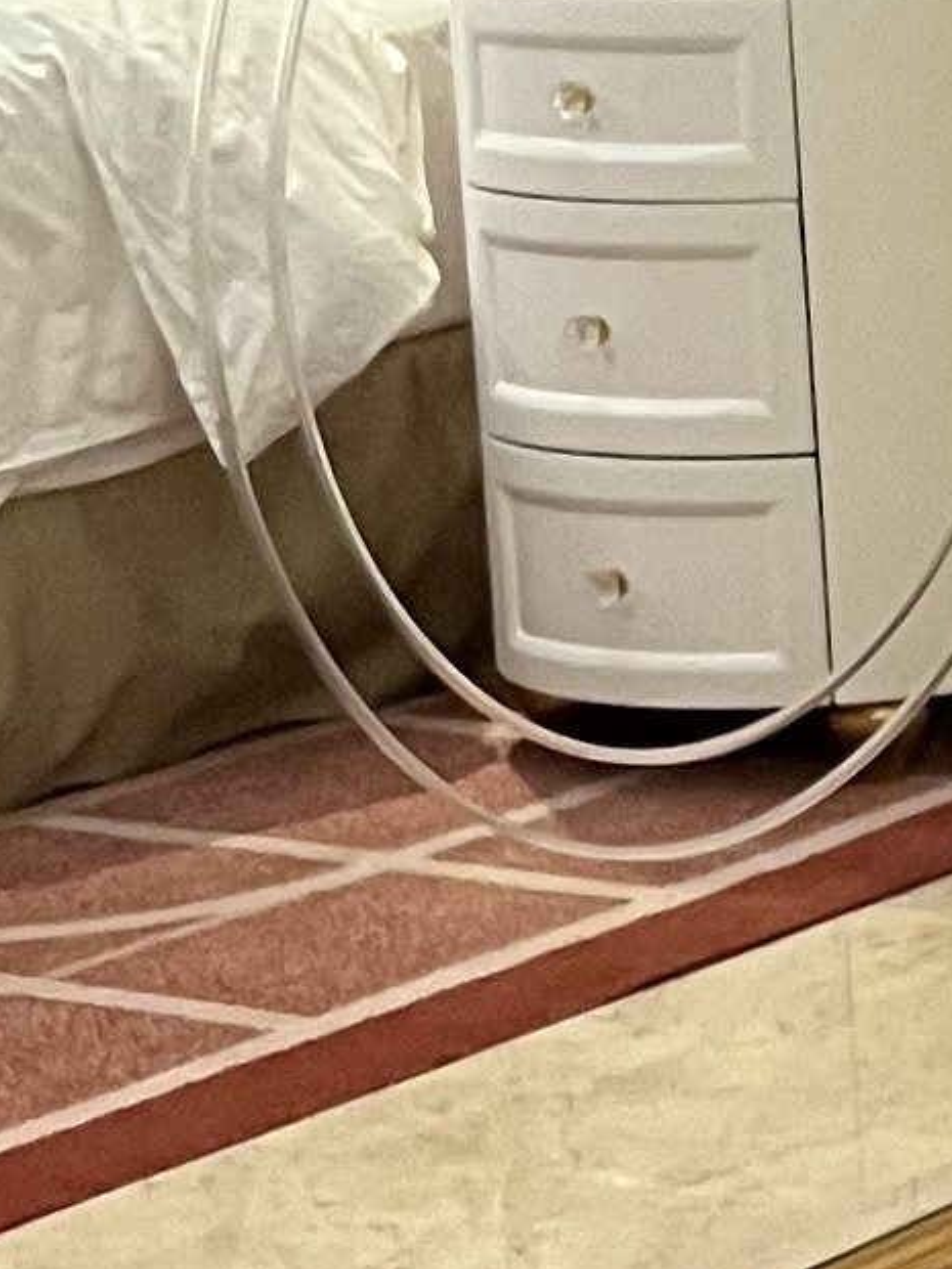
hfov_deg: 8.3
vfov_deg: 11.7
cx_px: 2004
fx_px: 6197
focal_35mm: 169
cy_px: 413
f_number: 1.6
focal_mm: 5.1
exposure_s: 1/57
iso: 160
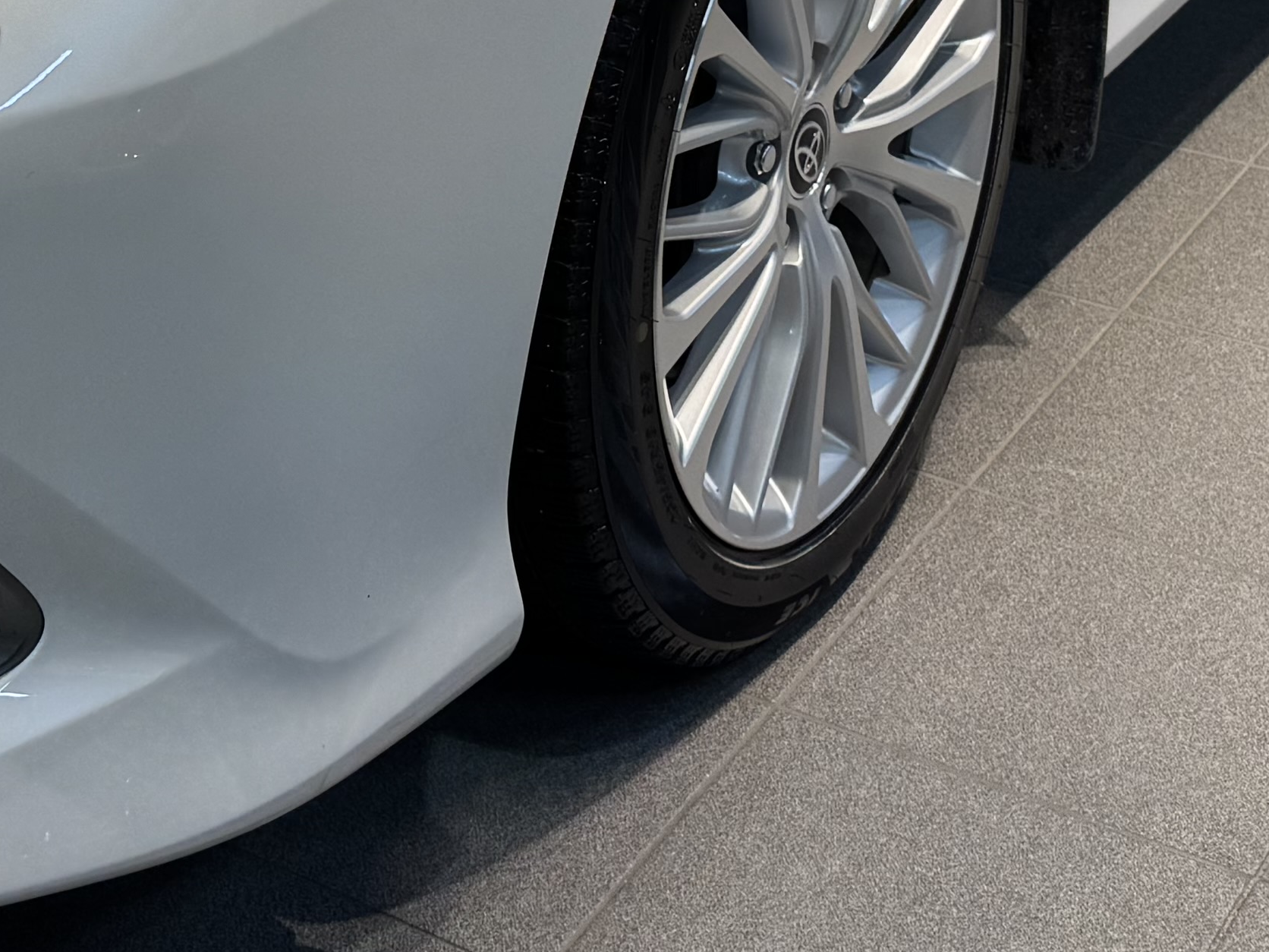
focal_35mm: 82
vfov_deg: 17.0
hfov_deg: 23.3
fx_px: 3006
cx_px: 159
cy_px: -282
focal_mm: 6.76
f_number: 1.78
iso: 64
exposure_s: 1/181
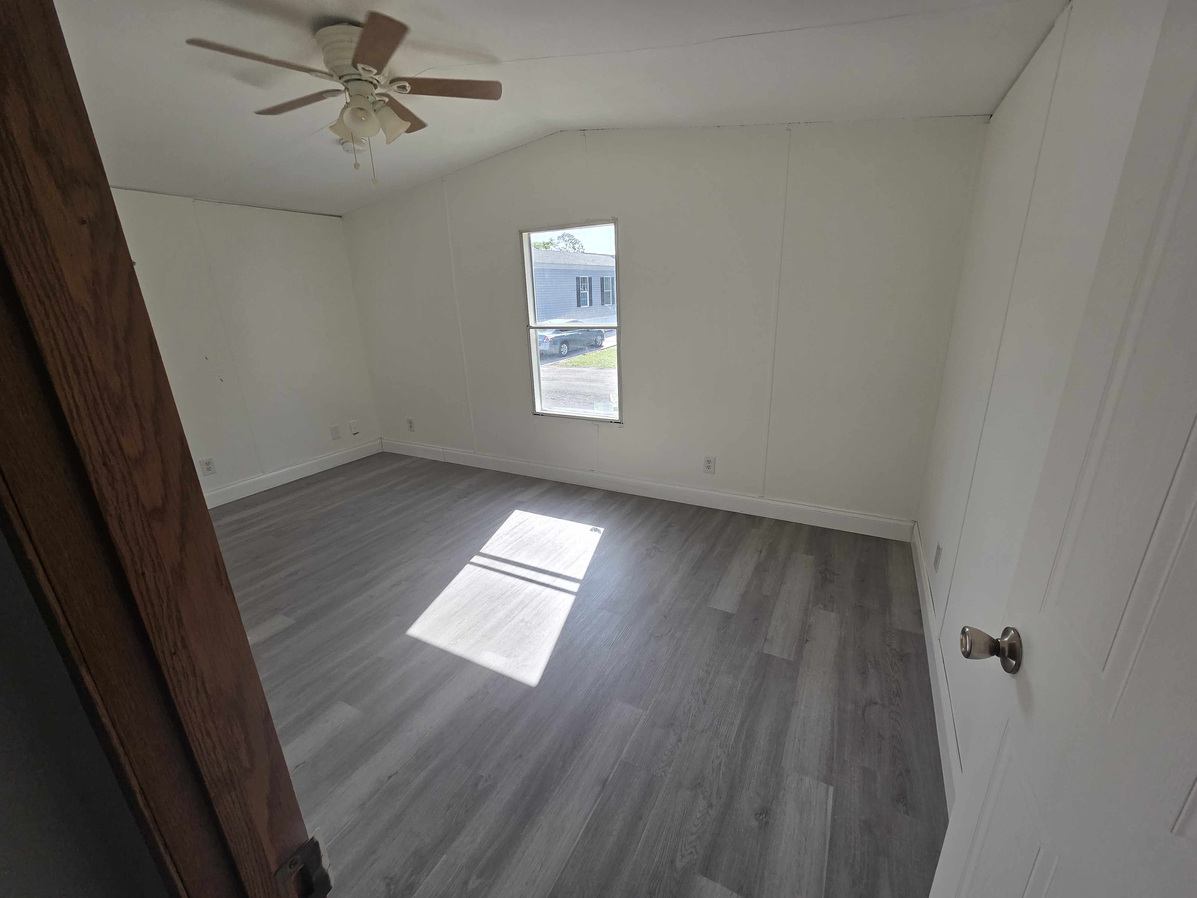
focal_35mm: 13
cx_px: 598
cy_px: 449
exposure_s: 1/415
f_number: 2.2
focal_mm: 2.2
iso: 50
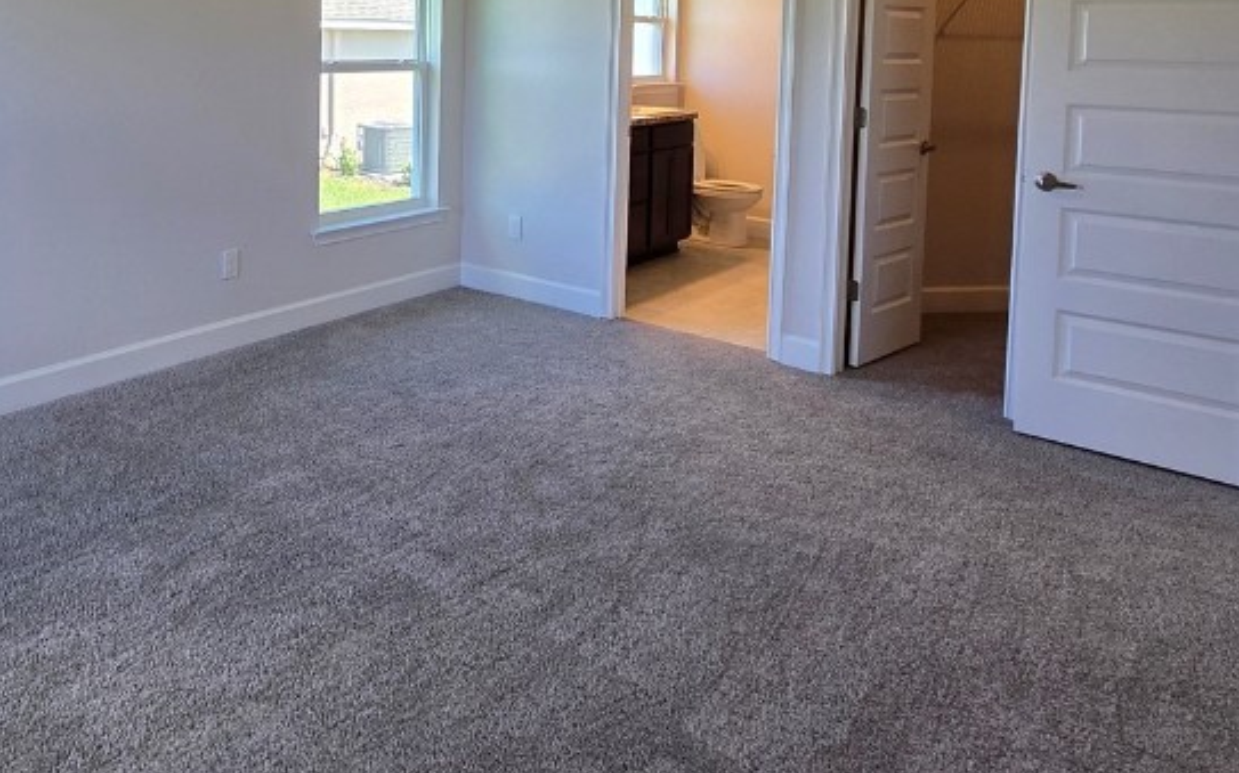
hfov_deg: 67.4
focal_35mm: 26
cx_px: 363
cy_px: 89
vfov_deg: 43.7
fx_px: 878
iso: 125
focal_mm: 2.2
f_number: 2.2
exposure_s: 1/100
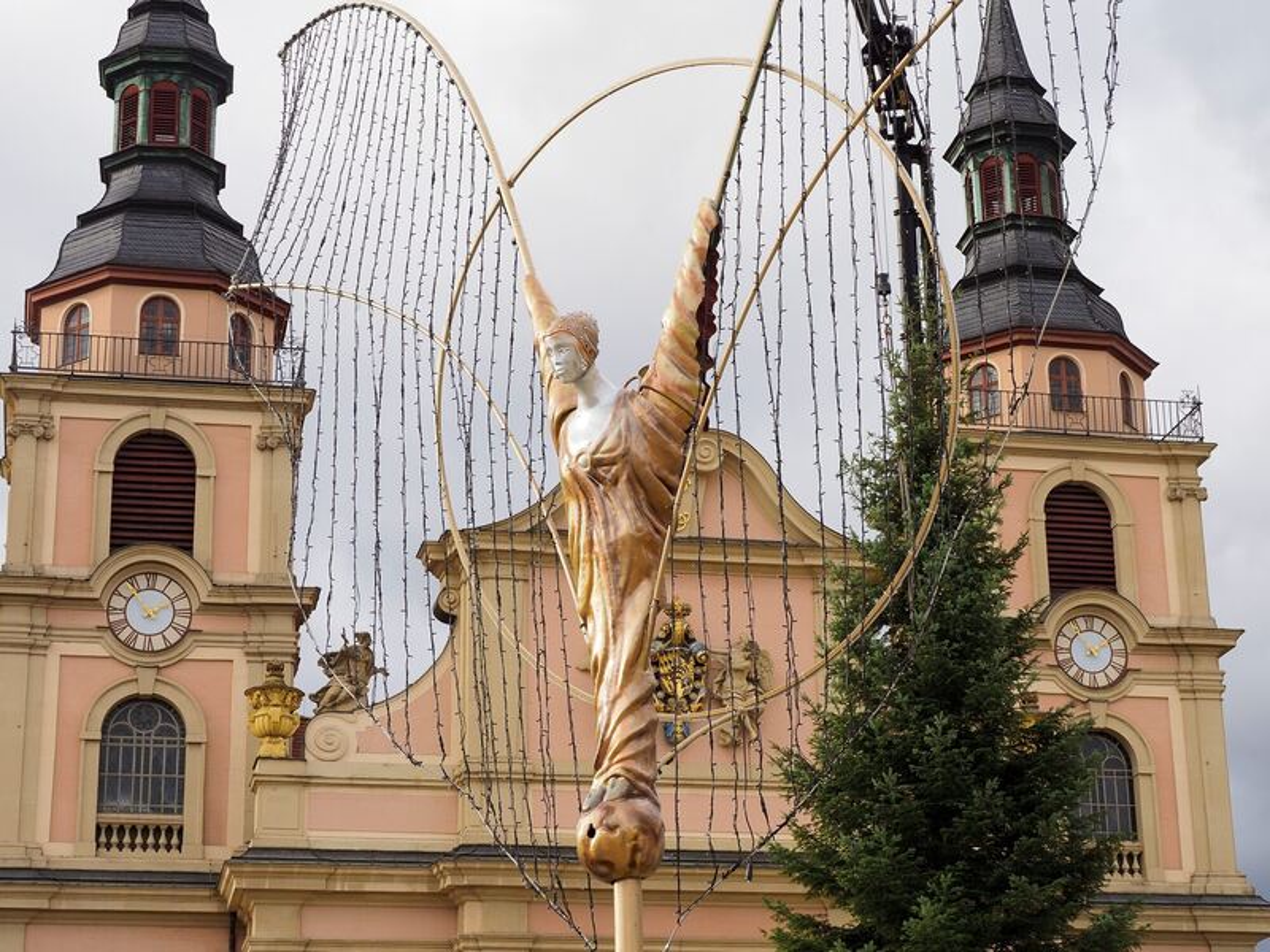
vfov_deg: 21.0
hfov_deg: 27.8
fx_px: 2568
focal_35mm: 70
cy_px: 476
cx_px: 635
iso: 200
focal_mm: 35
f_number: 6.3
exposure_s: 1/200
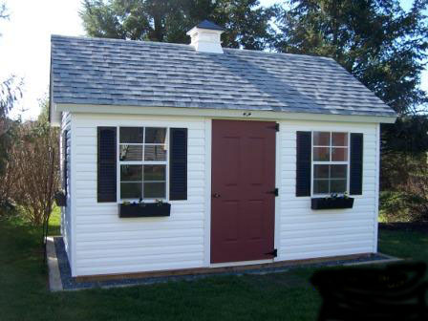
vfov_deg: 37.7
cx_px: 214
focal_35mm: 38
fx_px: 470
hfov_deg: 49.0
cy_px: 160
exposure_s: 1/250
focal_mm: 6.3
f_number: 2.8
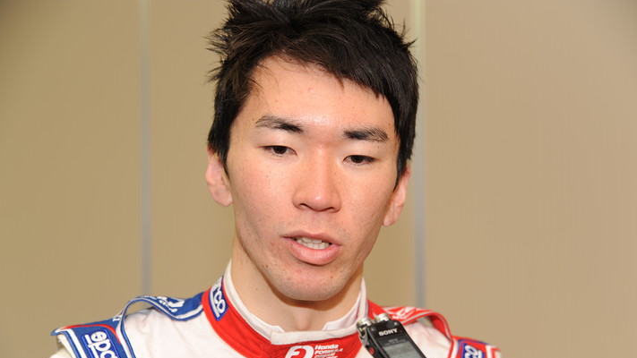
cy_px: 214
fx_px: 1182
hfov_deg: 30.2
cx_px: 322
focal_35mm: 70
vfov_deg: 17.2
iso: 200
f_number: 4.8
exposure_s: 1/60
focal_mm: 66
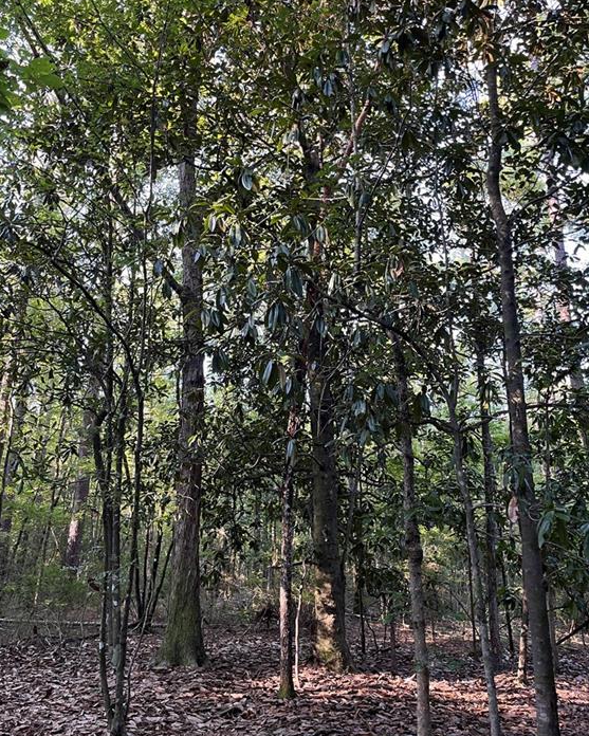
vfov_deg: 62.1
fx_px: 610
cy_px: 338
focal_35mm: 28
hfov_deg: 51.5
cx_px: 302
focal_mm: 5.1
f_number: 1.6
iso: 125
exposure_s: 1/64
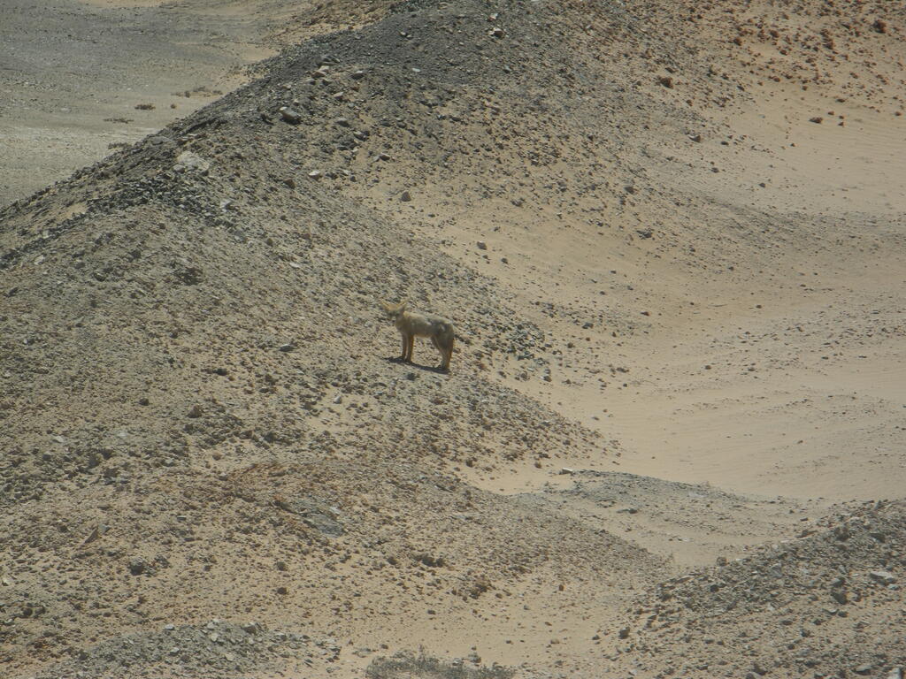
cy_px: 340
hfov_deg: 9.9
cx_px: 453
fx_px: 5235
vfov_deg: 7.4
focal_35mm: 200
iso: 100
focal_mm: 42.6
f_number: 5.6
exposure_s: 1/640
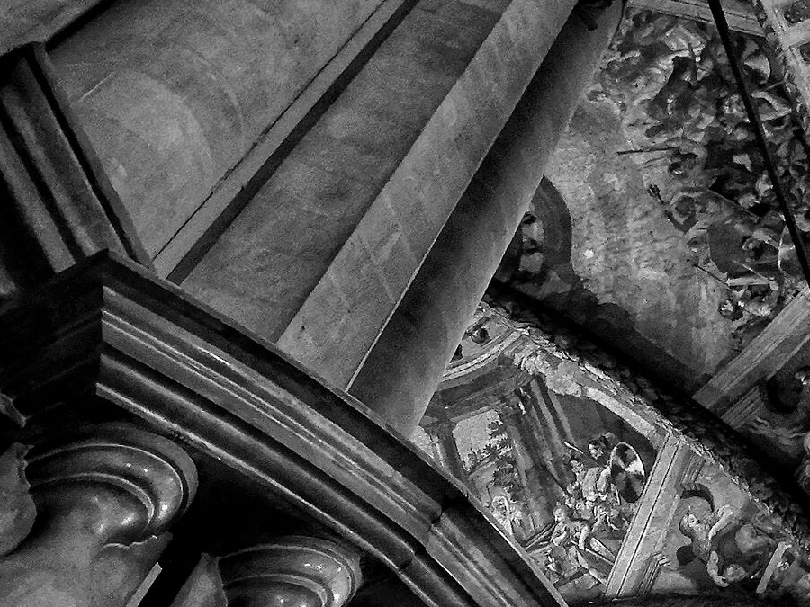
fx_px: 1872
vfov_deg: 17.6
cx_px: 388
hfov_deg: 24.4
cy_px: 721
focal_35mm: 80
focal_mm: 5.4
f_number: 3.5
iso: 800
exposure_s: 1/5
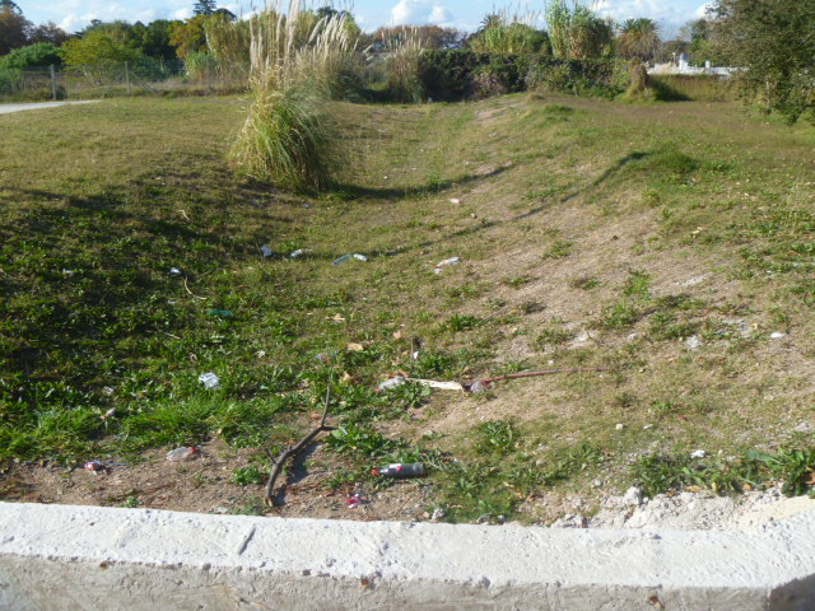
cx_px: 408
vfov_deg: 40.7
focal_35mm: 35
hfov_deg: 52.6
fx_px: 824
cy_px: 306
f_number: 5.6
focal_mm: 6.3
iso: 80
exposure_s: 1/200
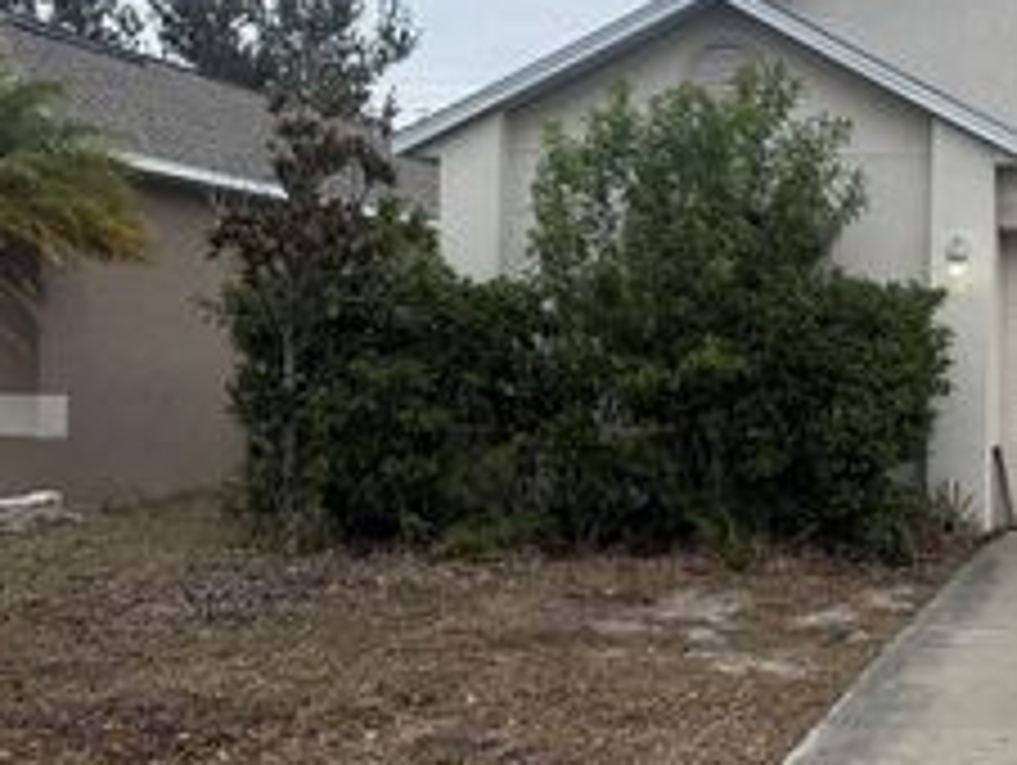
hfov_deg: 33.1
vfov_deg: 27.6
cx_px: 1017
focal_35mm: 53
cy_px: 421
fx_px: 1559
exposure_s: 1/3247
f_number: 1.78
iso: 80
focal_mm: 6.76
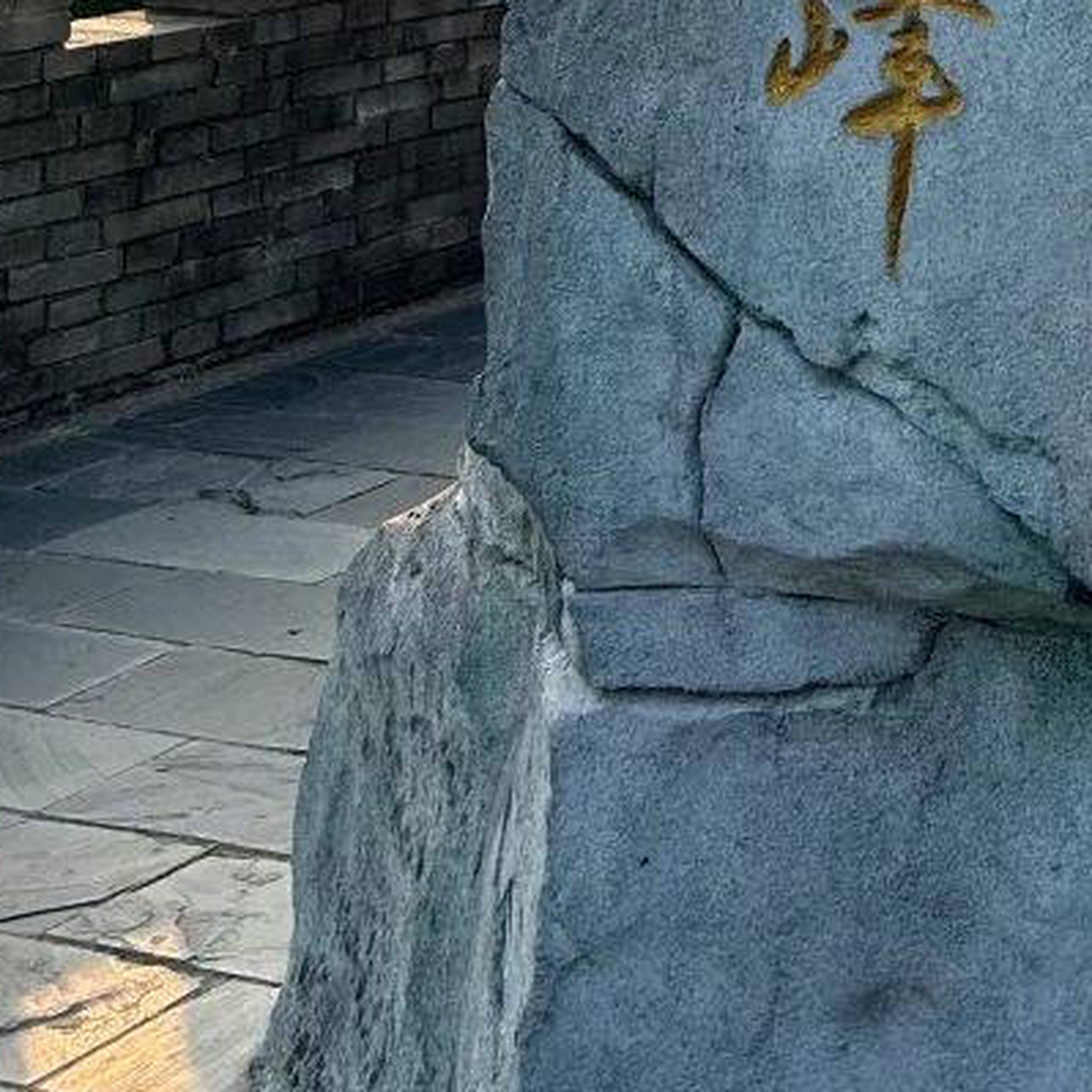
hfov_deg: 19.2
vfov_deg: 18.0
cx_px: 1437
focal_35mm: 83
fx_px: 2962
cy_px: -681
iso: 50
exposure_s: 1/2457
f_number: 1.5
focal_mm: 5.7
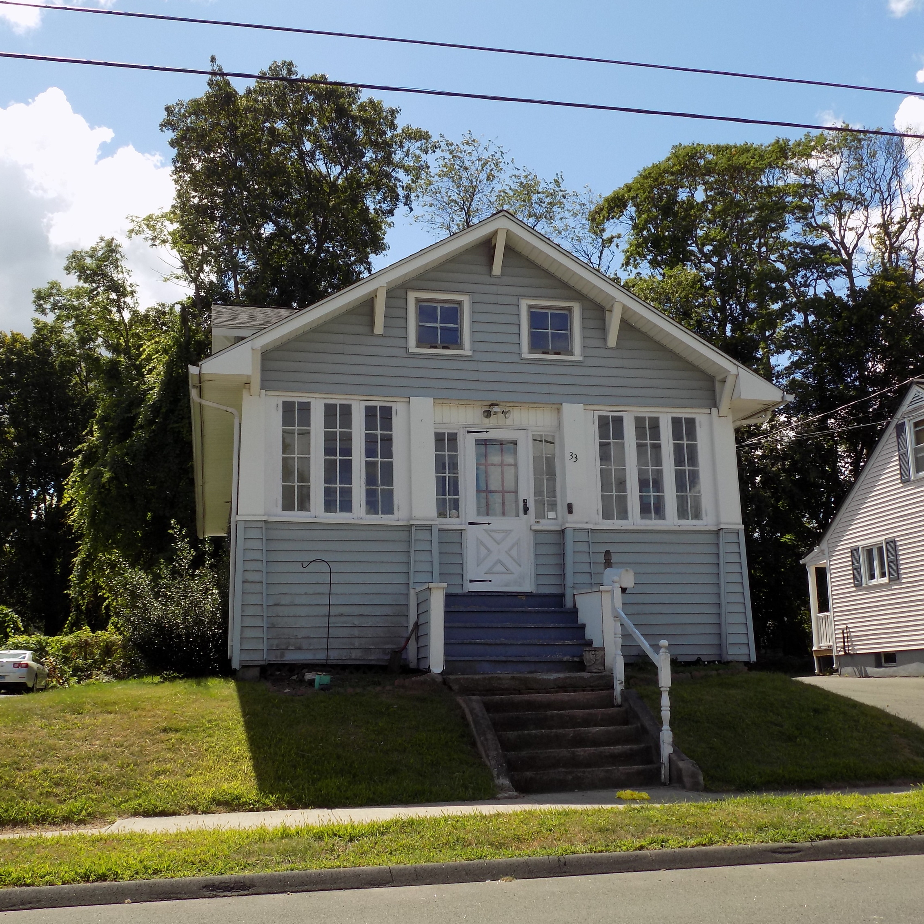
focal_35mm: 36
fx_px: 1087
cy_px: 464
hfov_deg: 46.0
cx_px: 446
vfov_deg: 46.0
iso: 80
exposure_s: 1/640
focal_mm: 5.3
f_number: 3.3
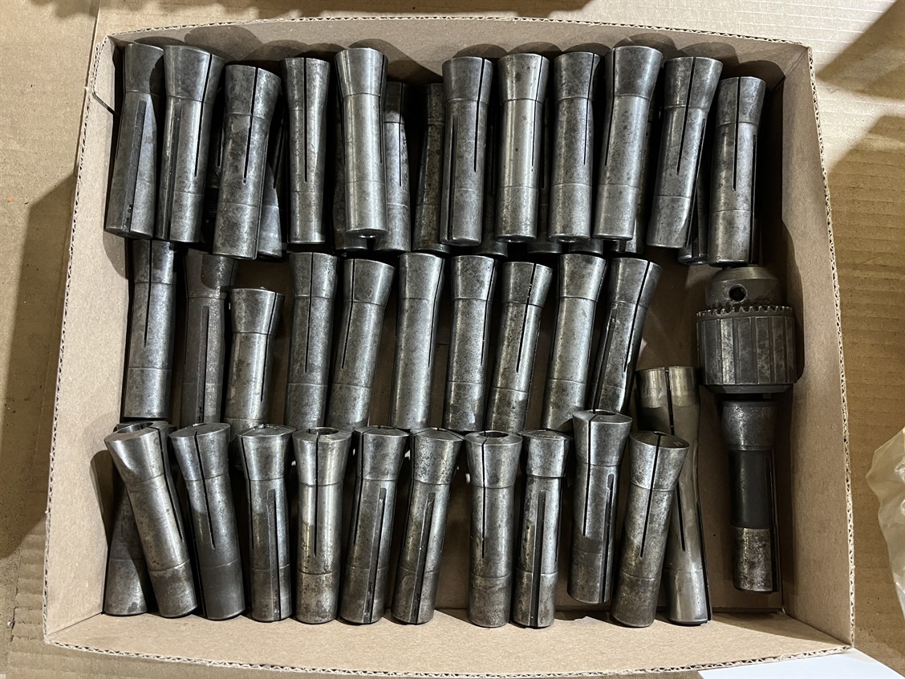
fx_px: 680
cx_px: 452
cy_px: 340
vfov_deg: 53.1
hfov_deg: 67.3
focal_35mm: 26
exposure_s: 1/40
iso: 400
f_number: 1.6
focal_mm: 5.1
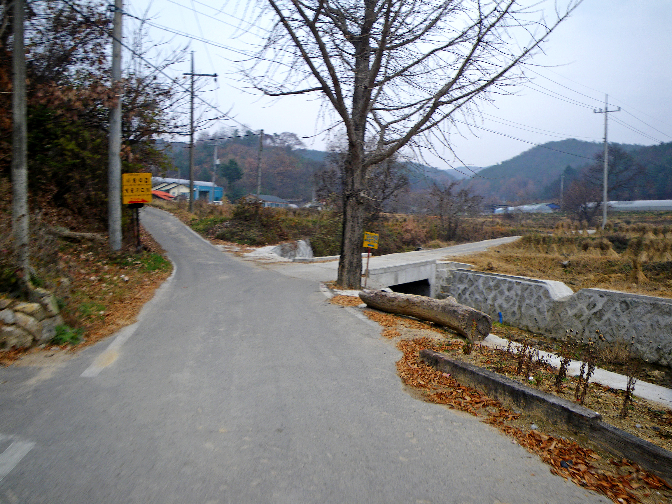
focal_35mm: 28
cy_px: 252
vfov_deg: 49.7
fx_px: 544
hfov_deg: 63.4
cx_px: 336
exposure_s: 1/100
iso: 50
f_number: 3.5
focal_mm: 5
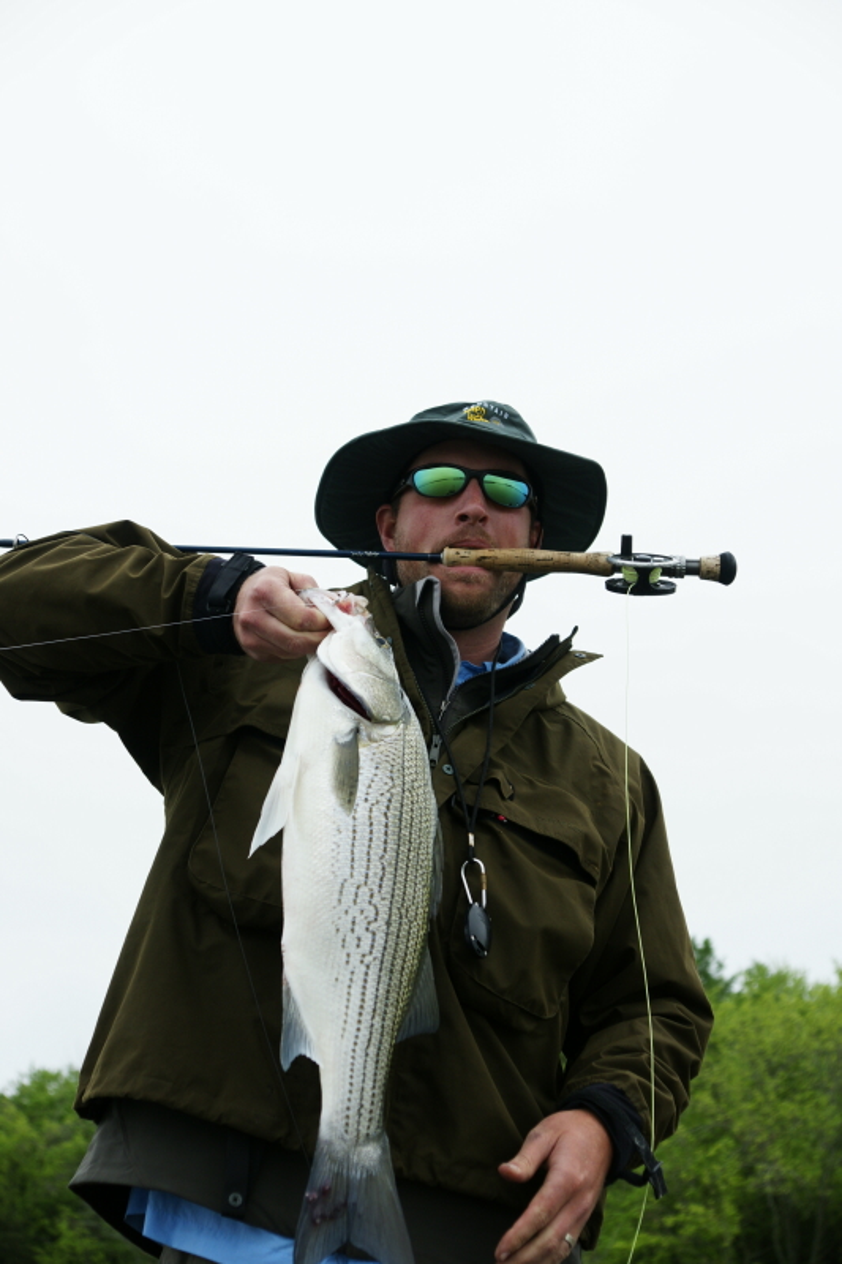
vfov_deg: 33.4
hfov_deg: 22.6
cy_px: 632
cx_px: 421
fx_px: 2106
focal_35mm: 60
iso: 200
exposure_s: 1/1000
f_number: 4.5
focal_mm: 40
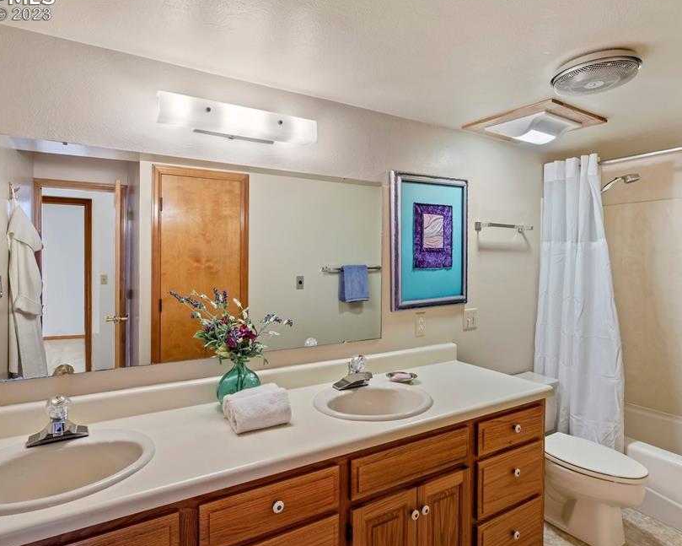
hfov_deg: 83.2
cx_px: 318
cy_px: 262
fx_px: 383
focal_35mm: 19
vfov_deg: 70.8
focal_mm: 16
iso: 250
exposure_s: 1/1.25
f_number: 10
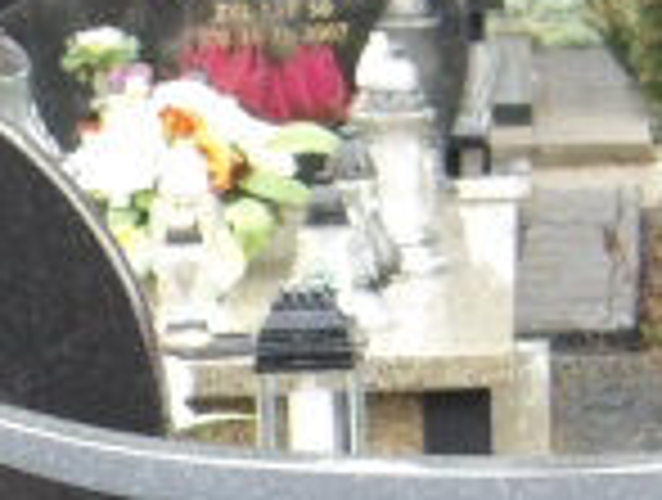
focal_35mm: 304
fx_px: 5828
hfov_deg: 6.4
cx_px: -297
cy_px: 1018
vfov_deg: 4.8
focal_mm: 12.5
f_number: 4.9
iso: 573
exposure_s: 1/60
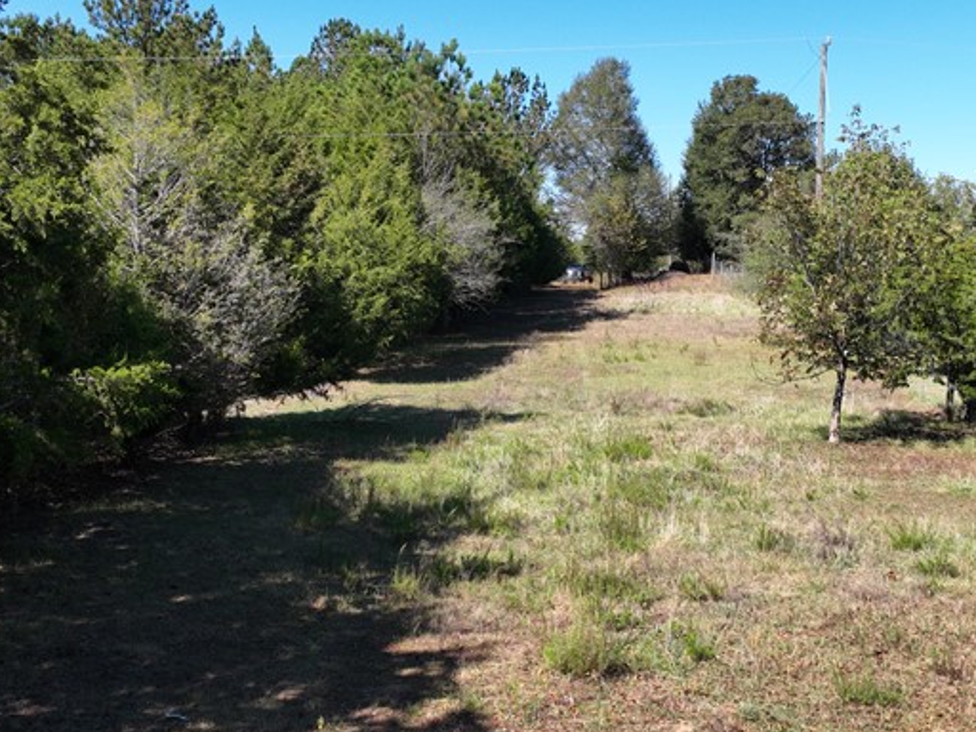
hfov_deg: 39.6
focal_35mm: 48
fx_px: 1353
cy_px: 380
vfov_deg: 30.3
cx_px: 553
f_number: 2.8
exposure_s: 1/160
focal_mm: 12.29
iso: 110
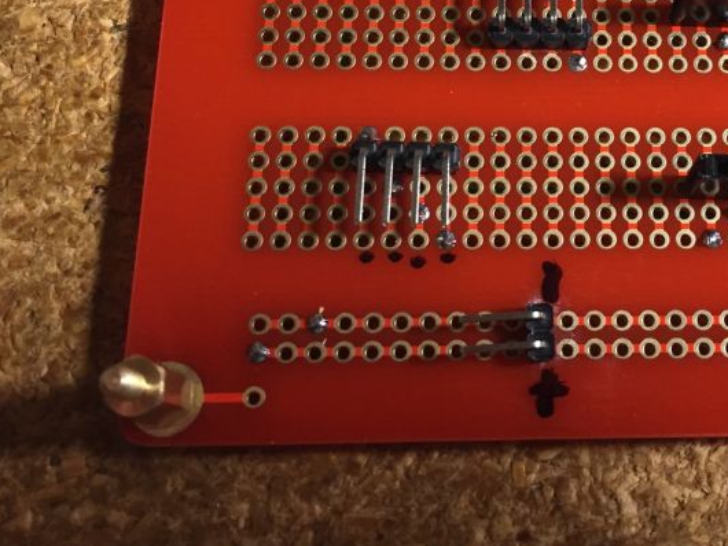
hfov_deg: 33.3
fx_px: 1178
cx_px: 592
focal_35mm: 56
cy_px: 39
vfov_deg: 25.2
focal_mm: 4.15
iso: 100
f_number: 2.2
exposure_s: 1/30
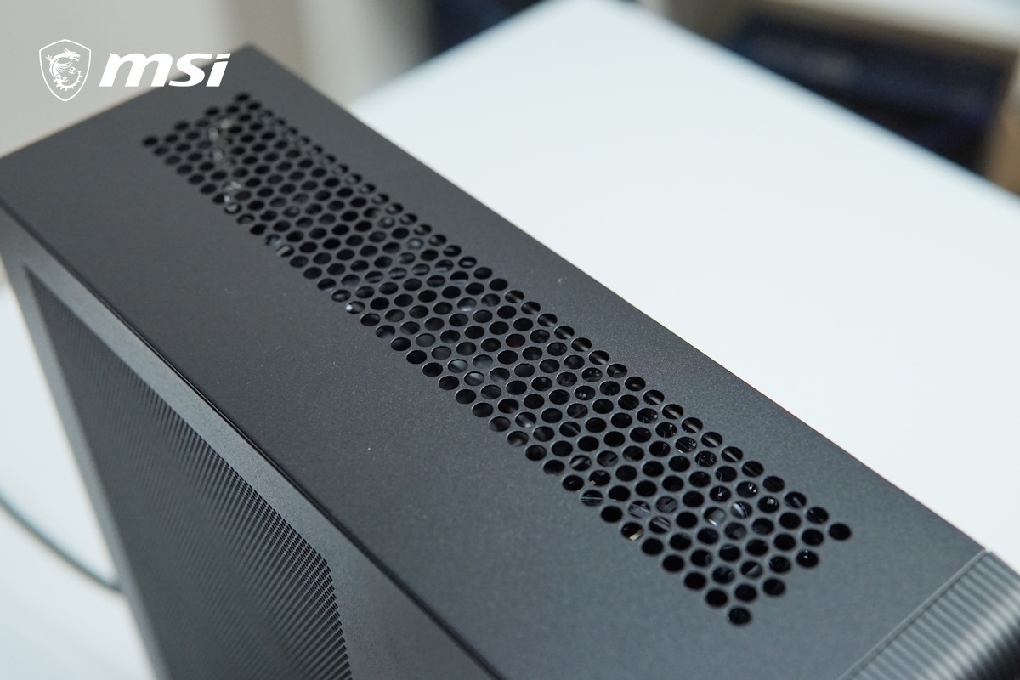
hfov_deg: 43.6
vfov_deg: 29.9
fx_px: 1275
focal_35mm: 45
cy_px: 340
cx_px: 510
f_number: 3.5
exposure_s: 1/320
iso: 1250
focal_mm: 30
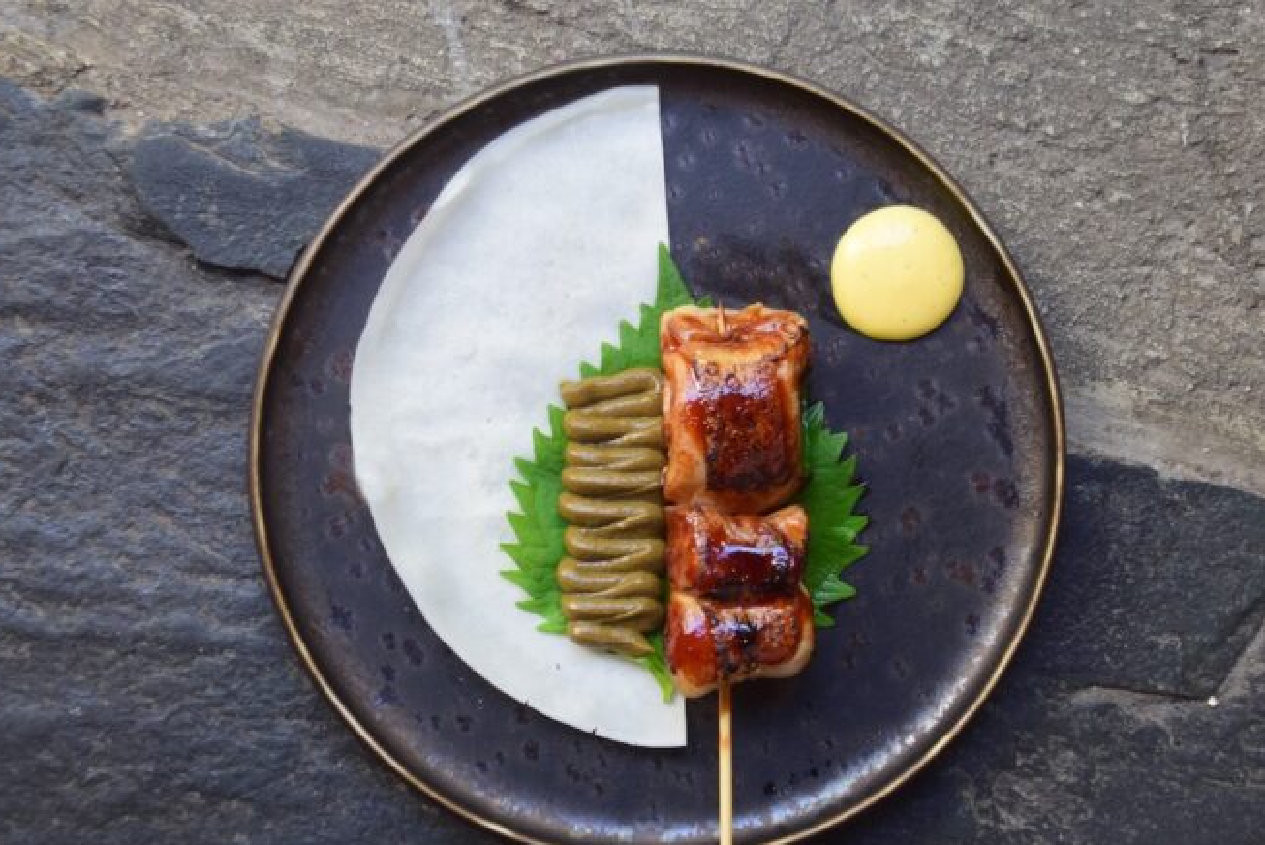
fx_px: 2355
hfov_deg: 30.0
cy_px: 492
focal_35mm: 67
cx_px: 717
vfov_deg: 20.3
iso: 800
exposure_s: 1/125
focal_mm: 38
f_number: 5
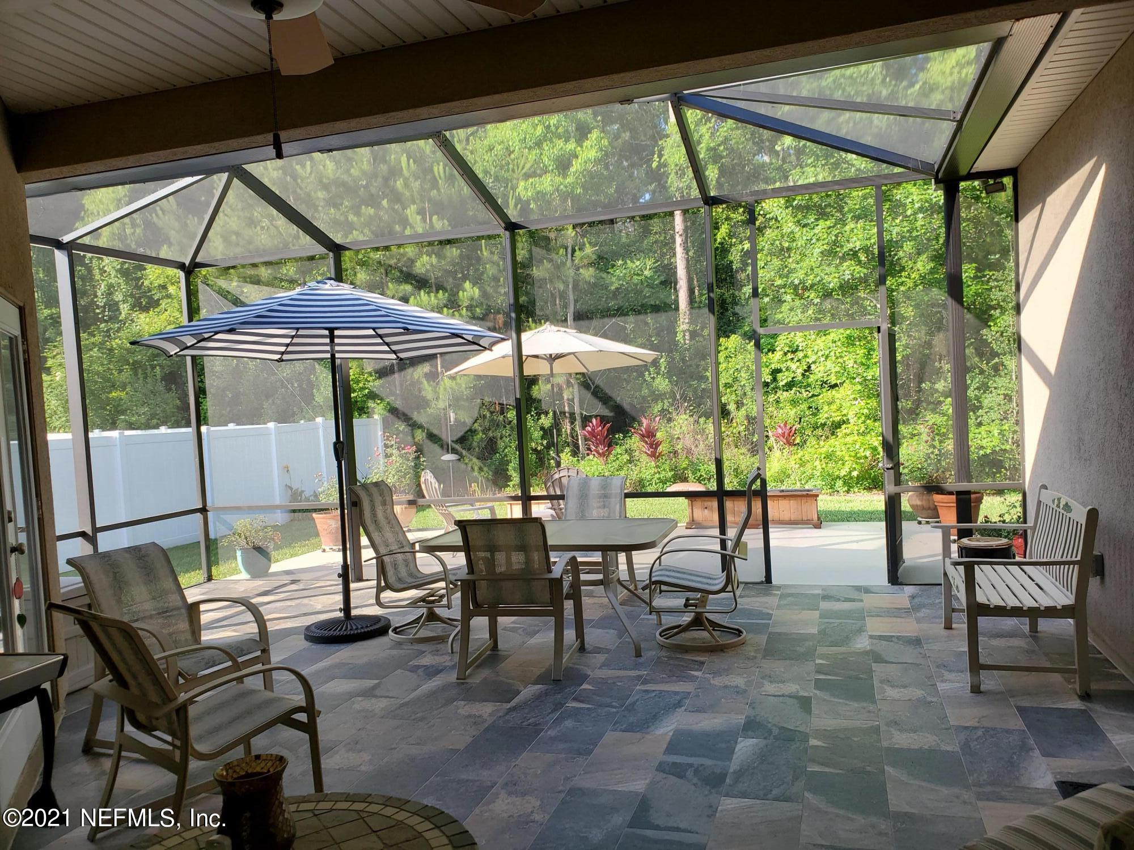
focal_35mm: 26
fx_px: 852
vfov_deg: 53.1
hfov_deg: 67.3
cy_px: 425
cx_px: 567
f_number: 2.4
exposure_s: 1/169
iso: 50
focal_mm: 4.3
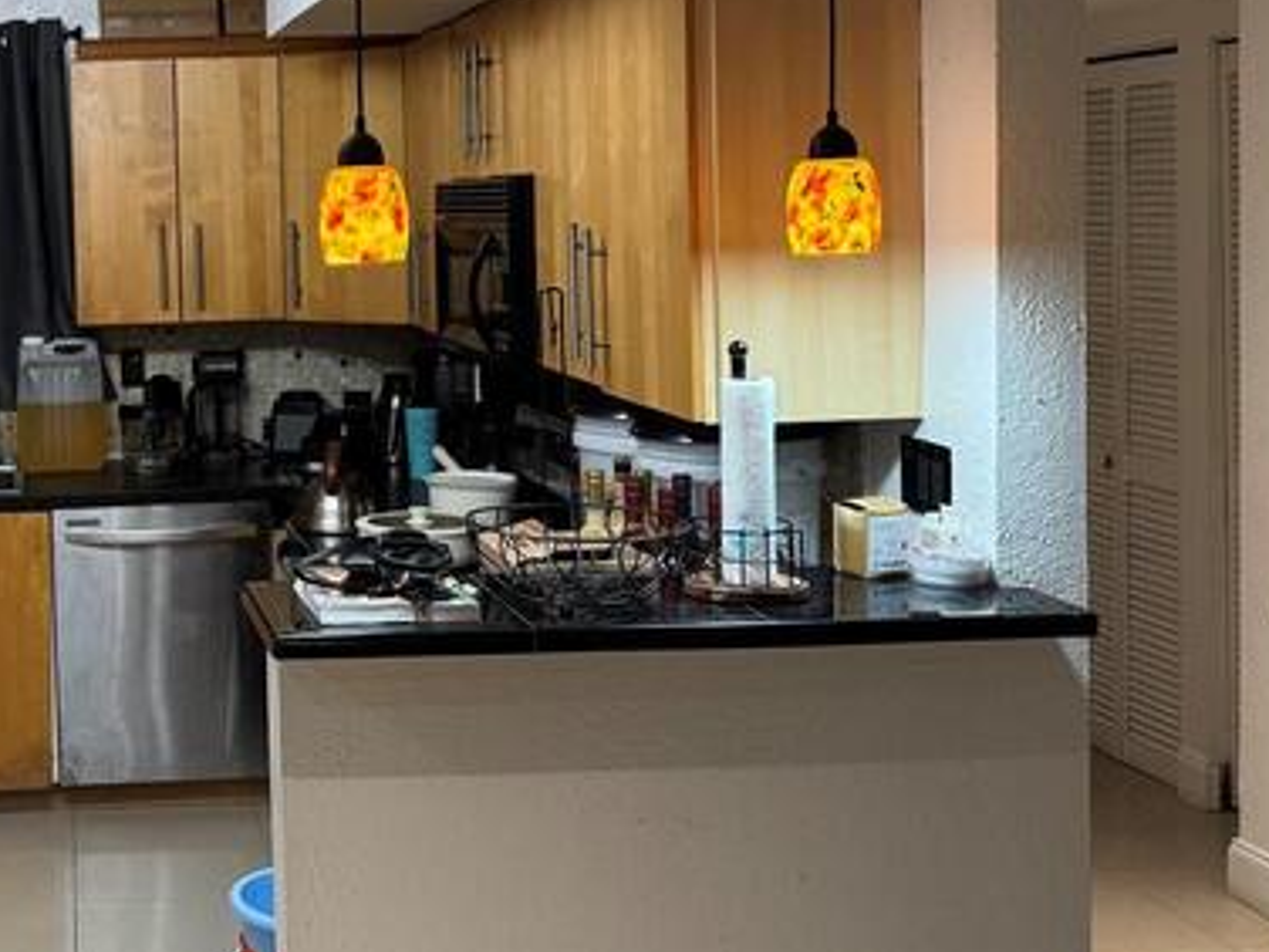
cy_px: 287
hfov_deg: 35.3
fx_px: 1870
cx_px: 125
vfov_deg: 28.3
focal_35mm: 51
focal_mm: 6.76
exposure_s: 1/60
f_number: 1.78
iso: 200
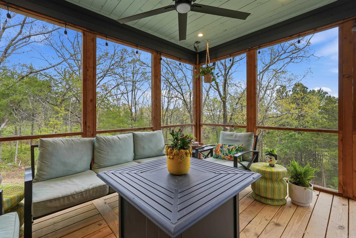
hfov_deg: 96.7
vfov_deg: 73.8
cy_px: 119
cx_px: 178
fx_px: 158
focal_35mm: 16
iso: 640
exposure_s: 1/500
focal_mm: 16
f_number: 5
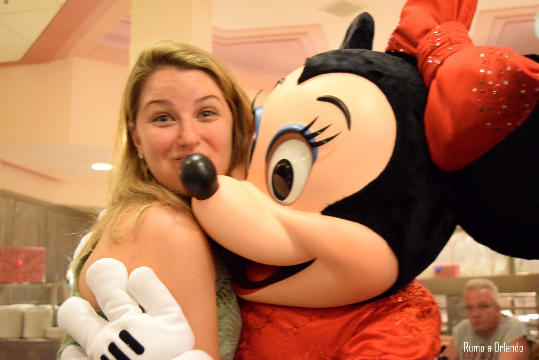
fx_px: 651
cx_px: 270
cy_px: 180
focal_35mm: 44
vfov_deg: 30.9
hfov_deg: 45.0
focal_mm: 29
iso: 5600
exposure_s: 1/50
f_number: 4.2
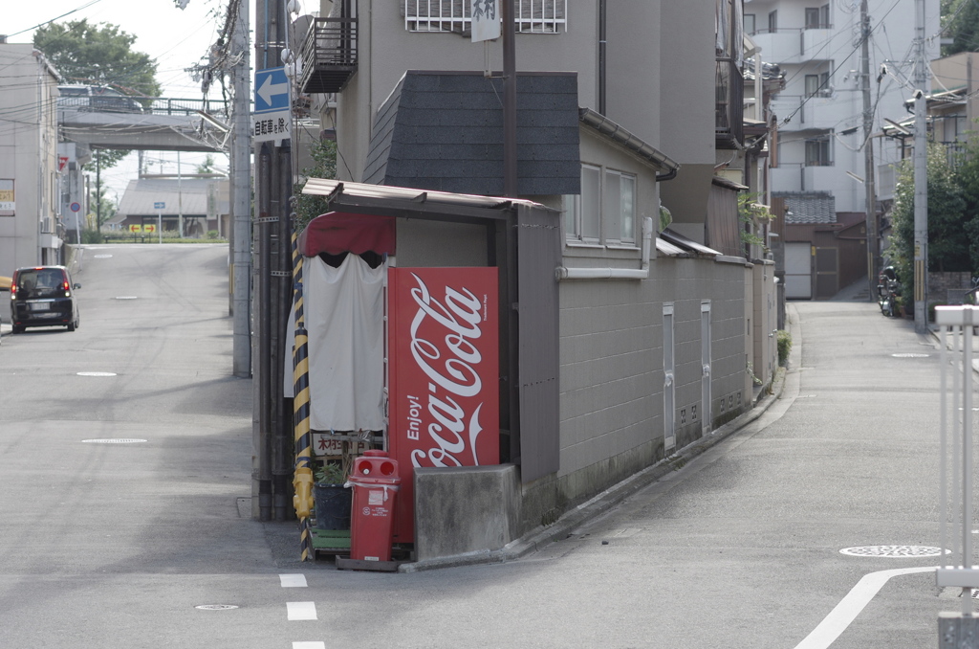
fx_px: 2849
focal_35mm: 105
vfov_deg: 13.0
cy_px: 324
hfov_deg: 19.5
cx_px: 490
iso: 100
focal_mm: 70
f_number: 4.5
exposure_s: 1/200
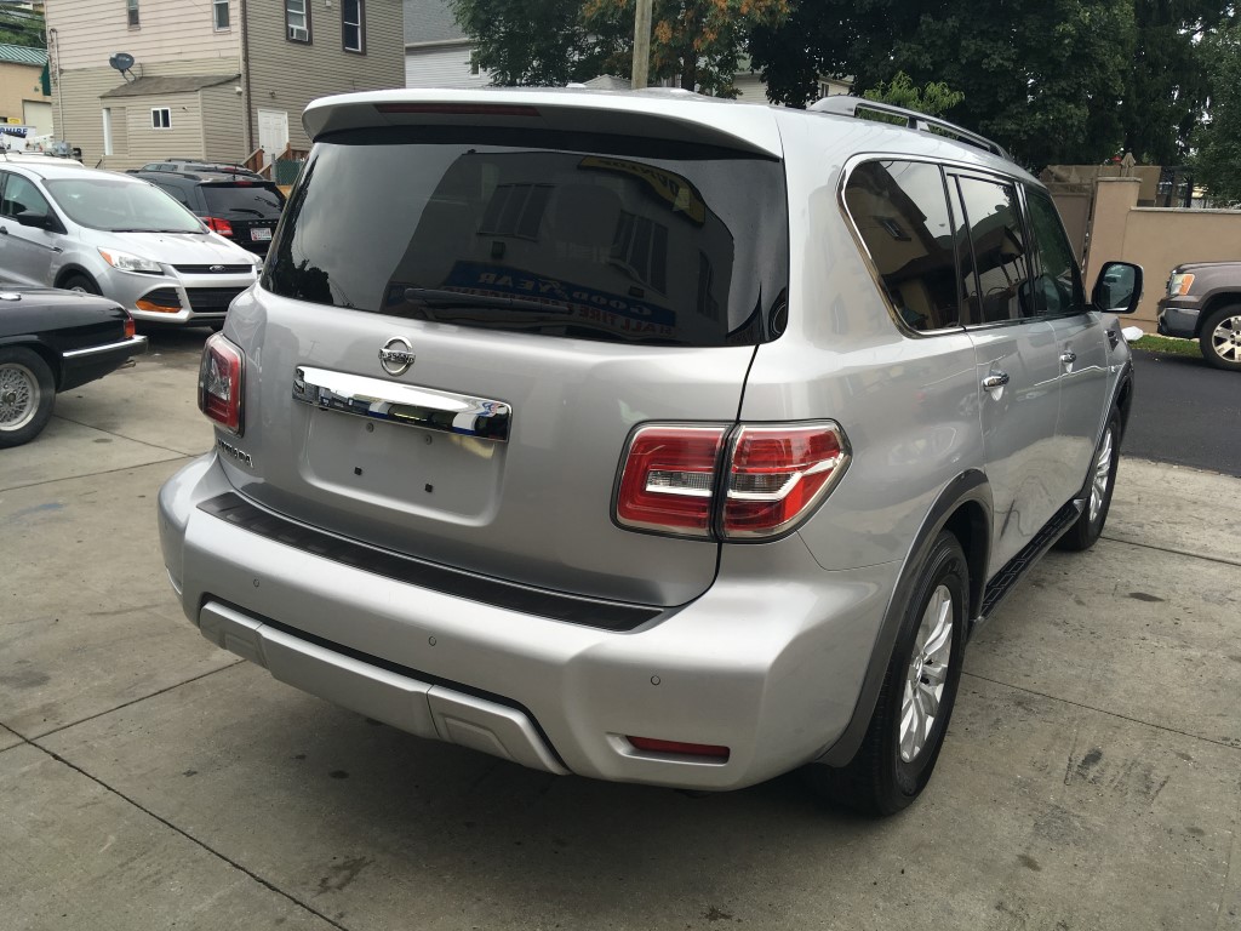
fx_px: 1040
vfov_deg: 48.2
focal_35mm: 29
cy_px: 466
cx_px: 620
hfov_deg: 61.7
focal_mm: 4.15
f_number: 2.2
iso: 25
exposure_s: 1/153
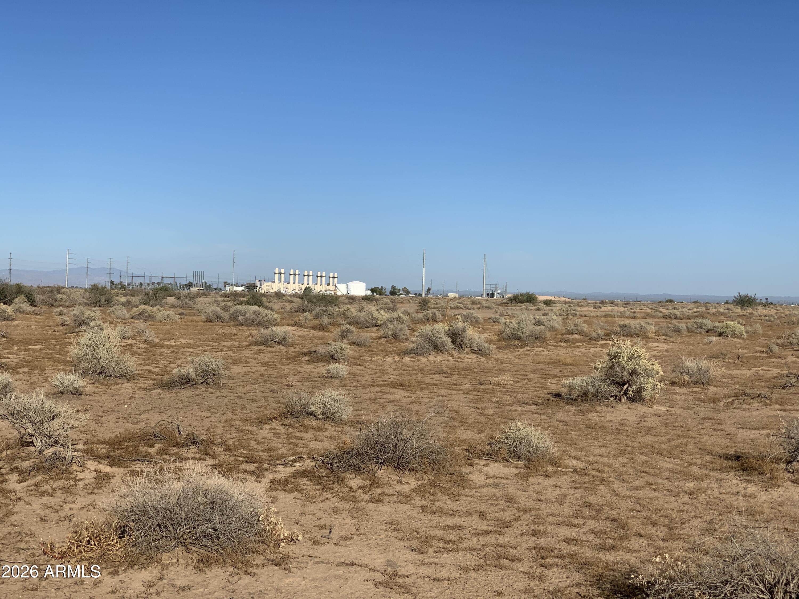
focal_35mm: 52
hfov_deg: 36.8
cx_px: 400
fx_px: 1200
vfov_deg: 28.0
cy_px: 300
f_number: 2.4
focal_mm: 6
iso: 16
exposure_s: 1/1996
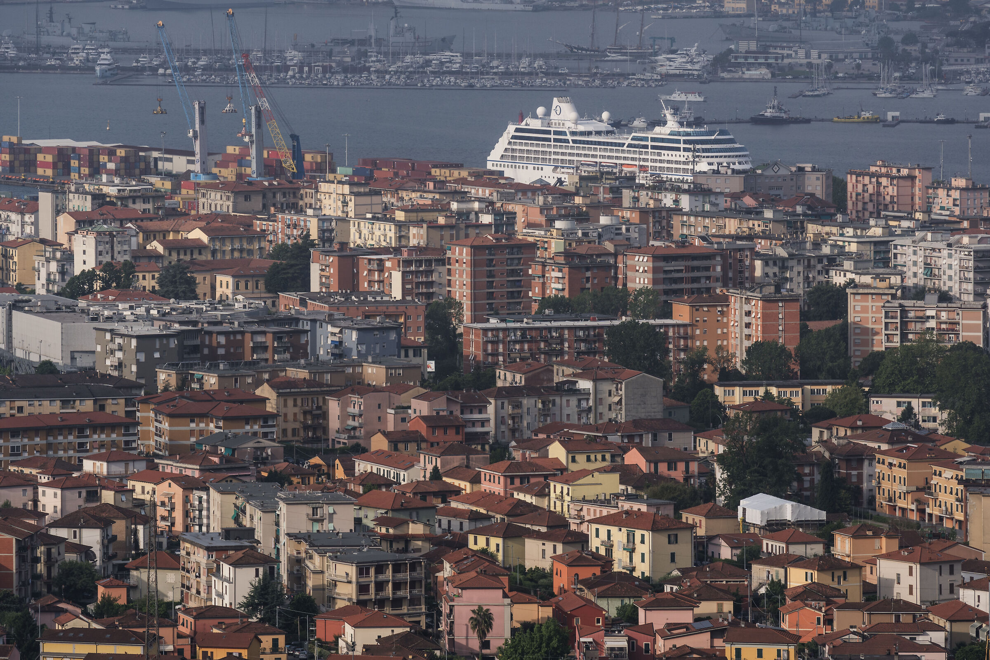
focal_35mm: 261
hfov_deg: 7.9
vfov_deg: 5.3
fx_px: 7177
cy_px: 330
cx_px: 495
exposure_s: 1/125
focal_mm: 174
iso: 100
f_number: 11
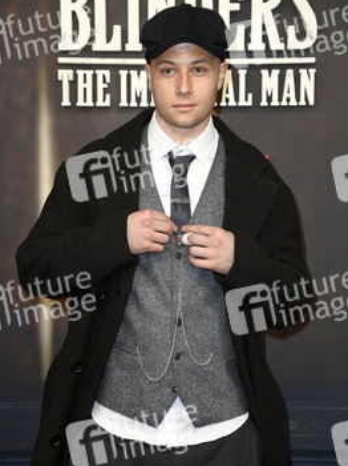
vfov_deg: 14.7
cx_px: 173
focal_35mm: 134
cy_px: 237
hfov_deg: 11.1
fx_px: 1798
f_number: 5.6
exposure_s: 1/250
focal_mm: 122
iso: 400
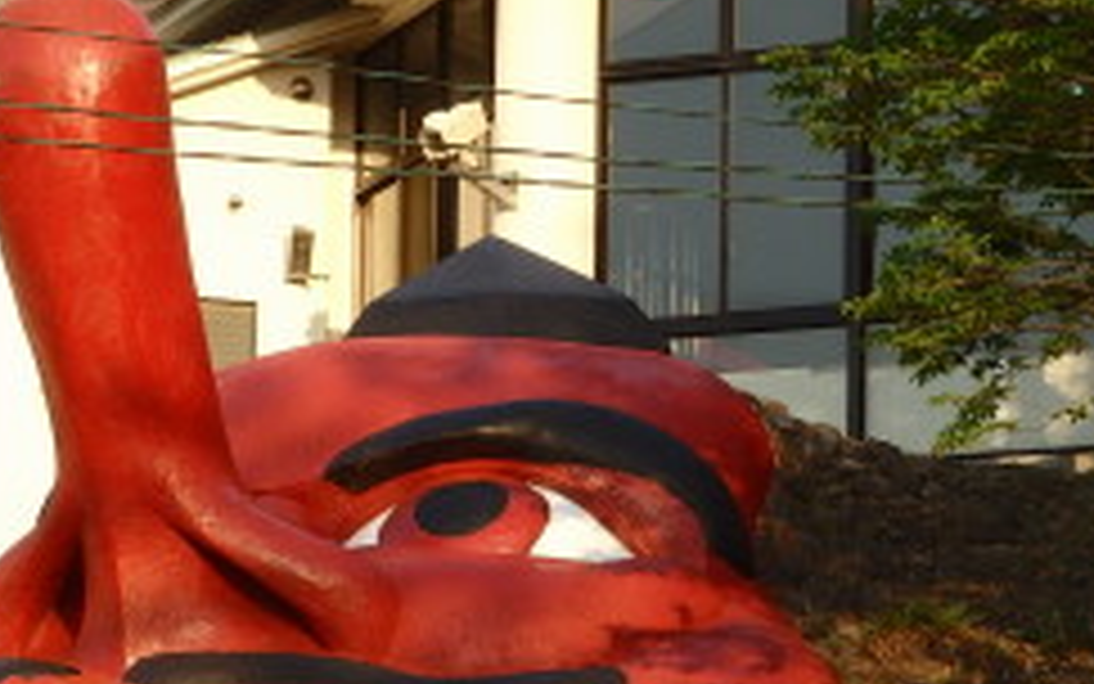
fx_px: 8976
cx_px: 369
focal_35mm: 301
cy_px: 648
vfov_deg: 4.4
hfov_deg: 7.0
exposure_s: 1/160
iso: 125
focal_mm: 27.5
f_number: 5.5
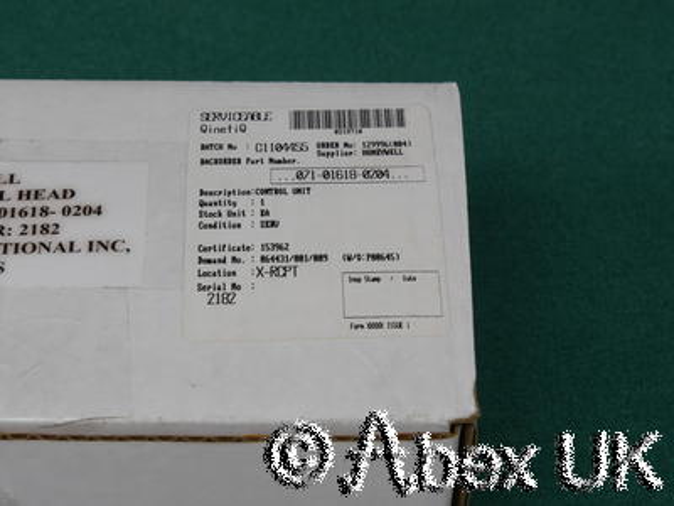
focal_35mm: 92
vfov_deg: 16.1
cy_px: 253
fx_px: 1791
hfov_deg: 21.3
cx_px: 337
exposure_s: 1/30
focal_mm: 46
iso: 400
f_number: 10
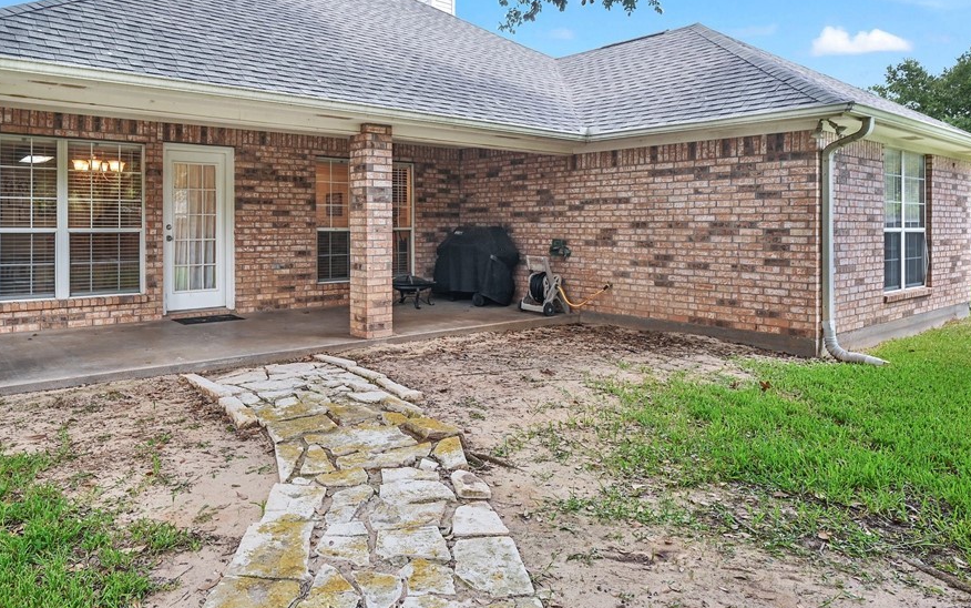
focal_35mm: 25
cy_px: 235
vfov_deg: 49.6
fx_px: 652
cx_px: 400
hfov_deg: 72.7
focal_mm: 19.5
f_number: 7.1
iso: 200
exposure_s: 1/80
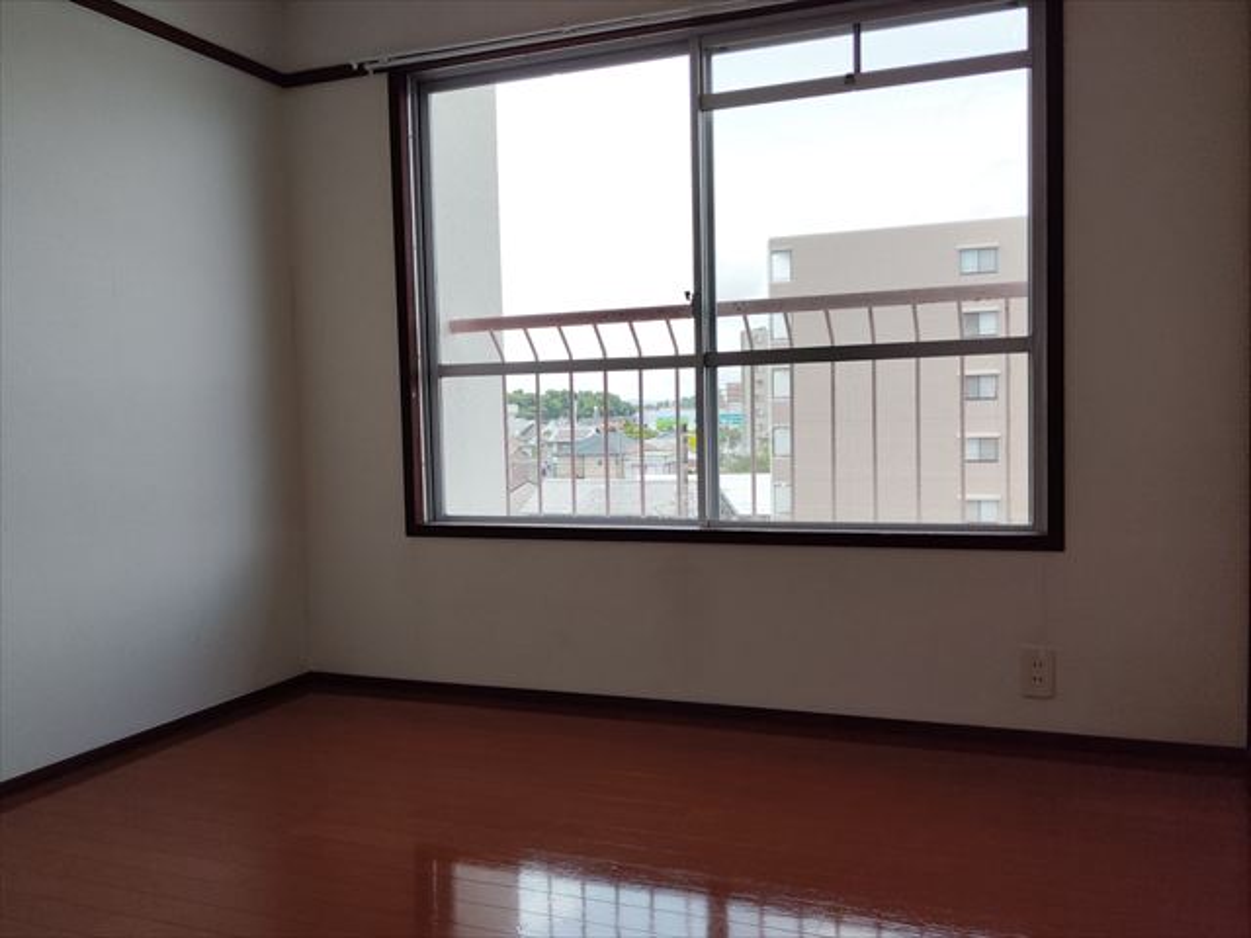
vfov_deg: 48.2
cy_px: 469
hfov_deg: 61.7
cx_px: 626
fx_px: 1048
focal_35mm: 29
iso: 50
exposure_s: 1/603
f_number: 1.8
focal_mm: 4.25
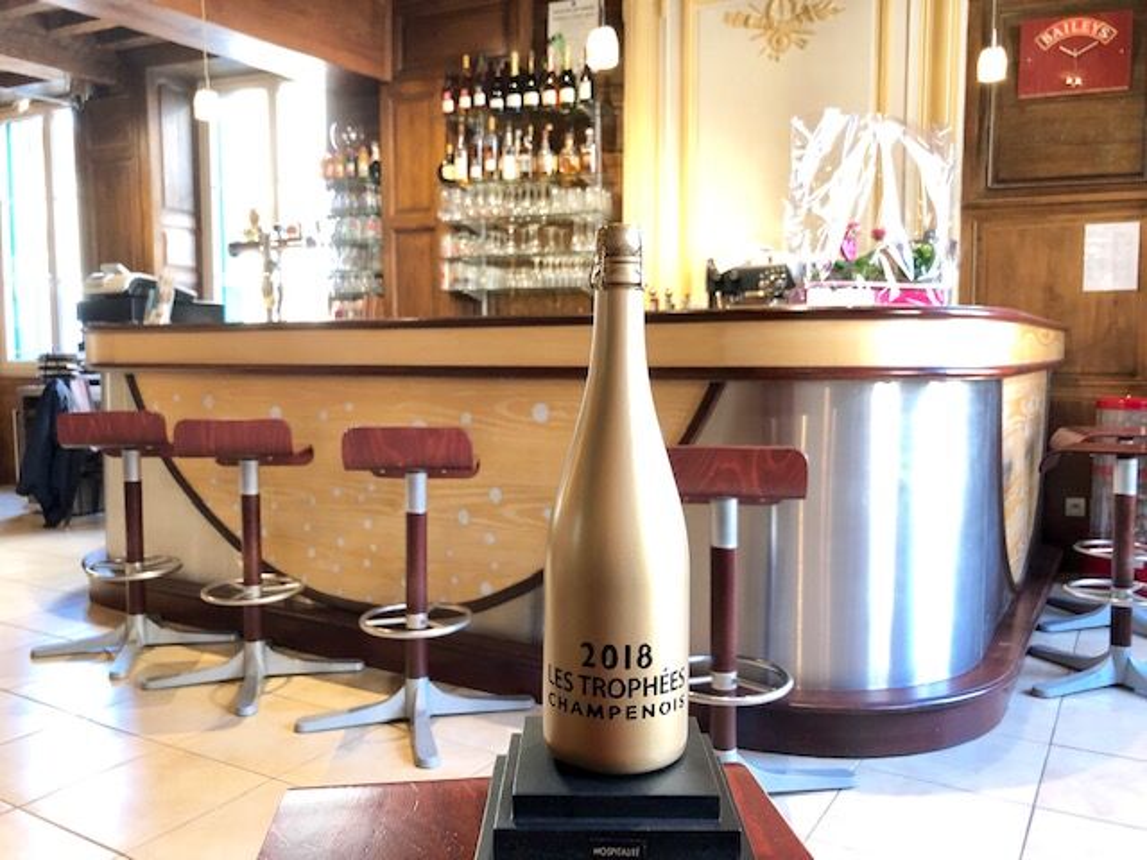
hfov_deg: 63.4
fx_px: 928
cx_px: 574
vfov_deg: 49.7
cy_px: 430
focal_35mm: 28
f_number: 1.8
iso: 100
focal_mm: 4
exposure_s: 1/17
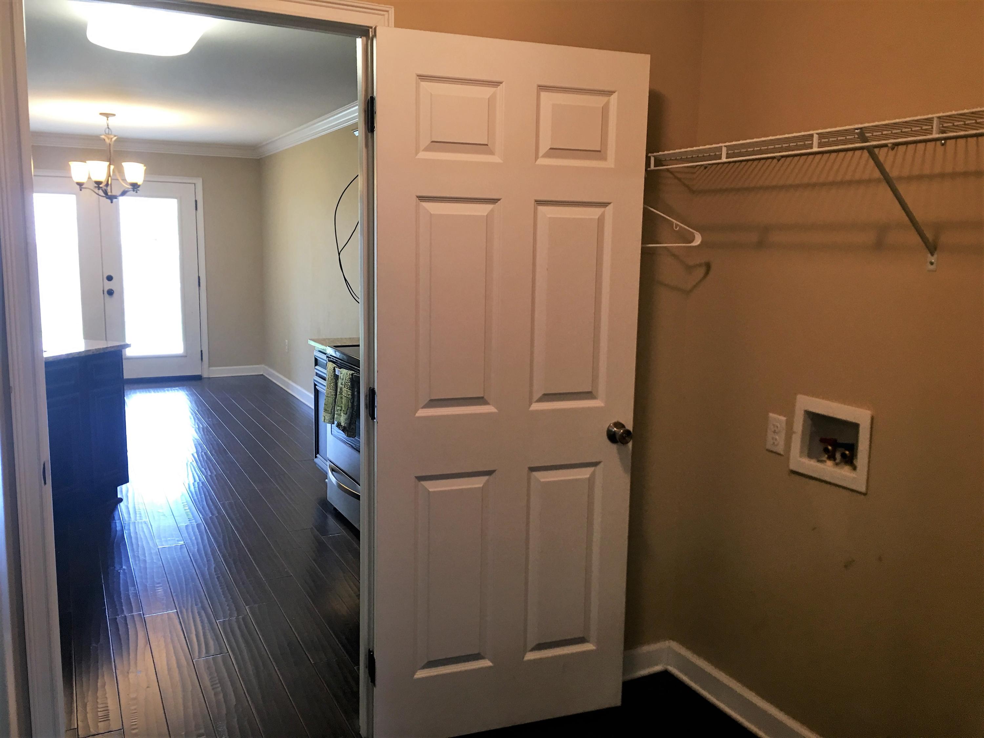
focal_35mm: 29
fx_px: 824
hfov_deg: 61.7
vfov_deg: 48.2
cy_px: 369
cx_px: 492
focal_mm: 4.15
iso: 32
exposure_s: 1/15
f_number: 2.2
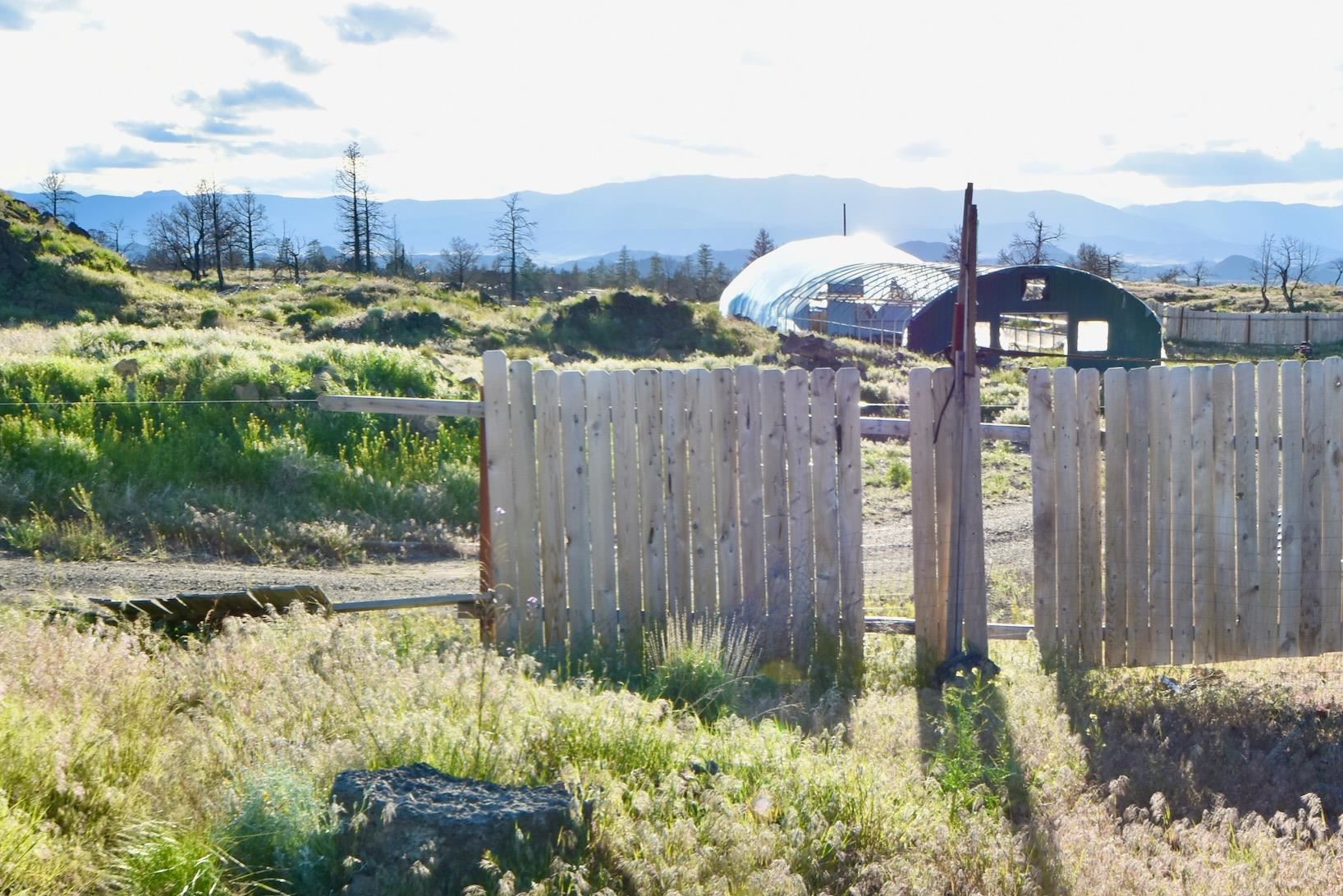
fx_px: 2052
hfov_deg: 36.1
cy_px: 480
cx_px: 809
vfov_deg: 24.6
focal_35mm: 55
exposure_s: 1/250
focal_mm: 24
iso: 200
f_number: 8
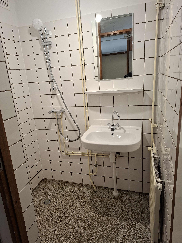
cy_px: 122
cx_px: 91
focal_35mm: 23
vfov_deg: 73.9
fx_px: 161
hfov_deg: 58.9
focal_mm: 5.54
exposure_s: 1/50
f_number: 1.8
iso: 250
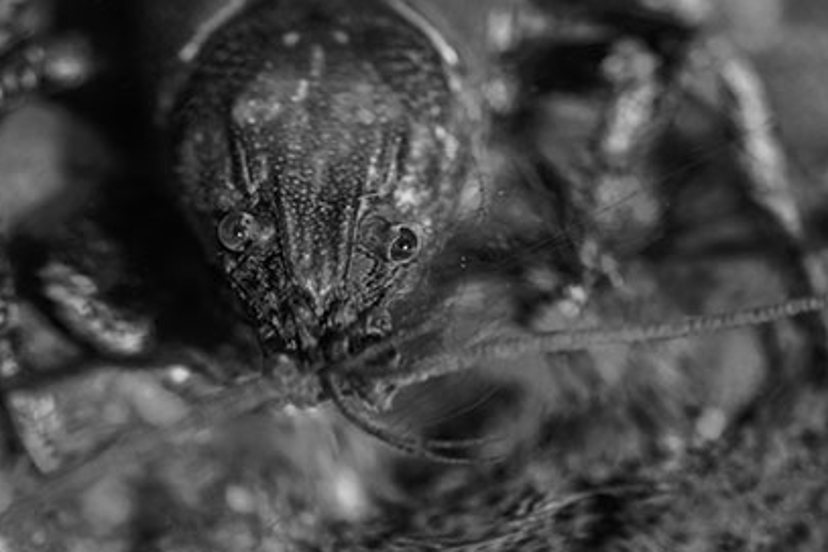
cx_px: 380
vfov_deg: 5.3
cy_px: 268
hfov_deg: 8.0
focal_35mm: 258
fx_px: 5931
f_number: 7.1
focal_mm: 210
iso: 250
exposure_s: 1/250
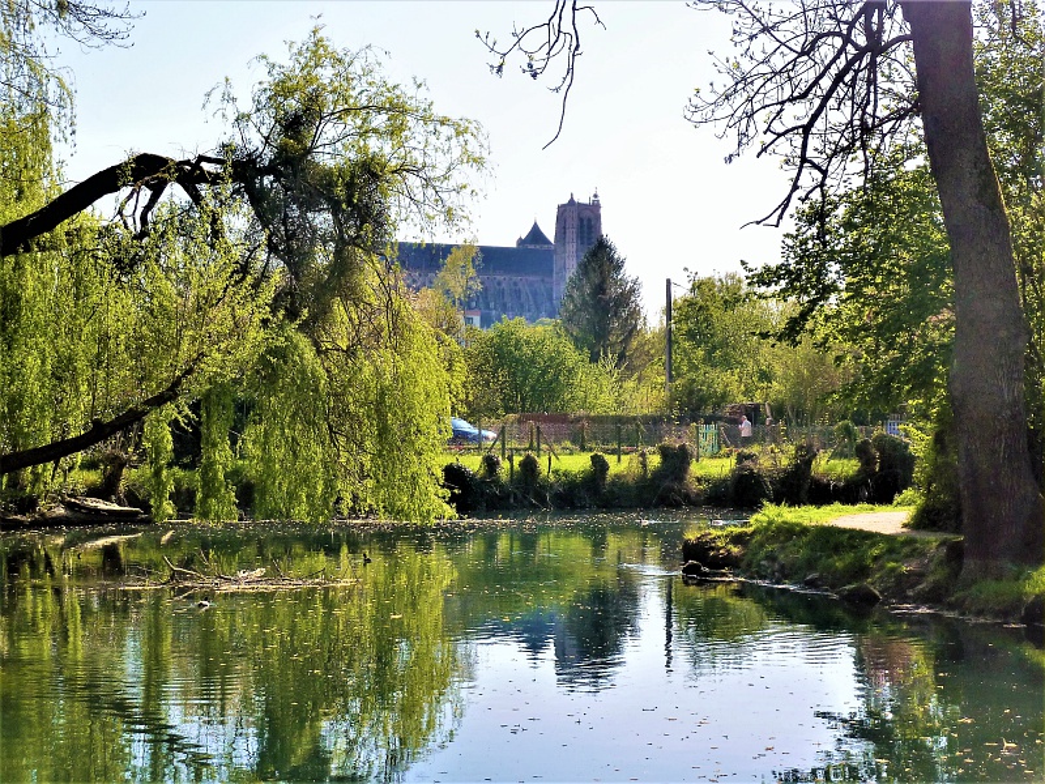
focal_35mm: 63
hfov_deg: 30.7
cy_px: 392
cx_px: 522
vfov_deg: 23.3
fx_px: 1902
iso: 125
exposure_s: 1/500
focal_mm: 10.3
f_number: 5
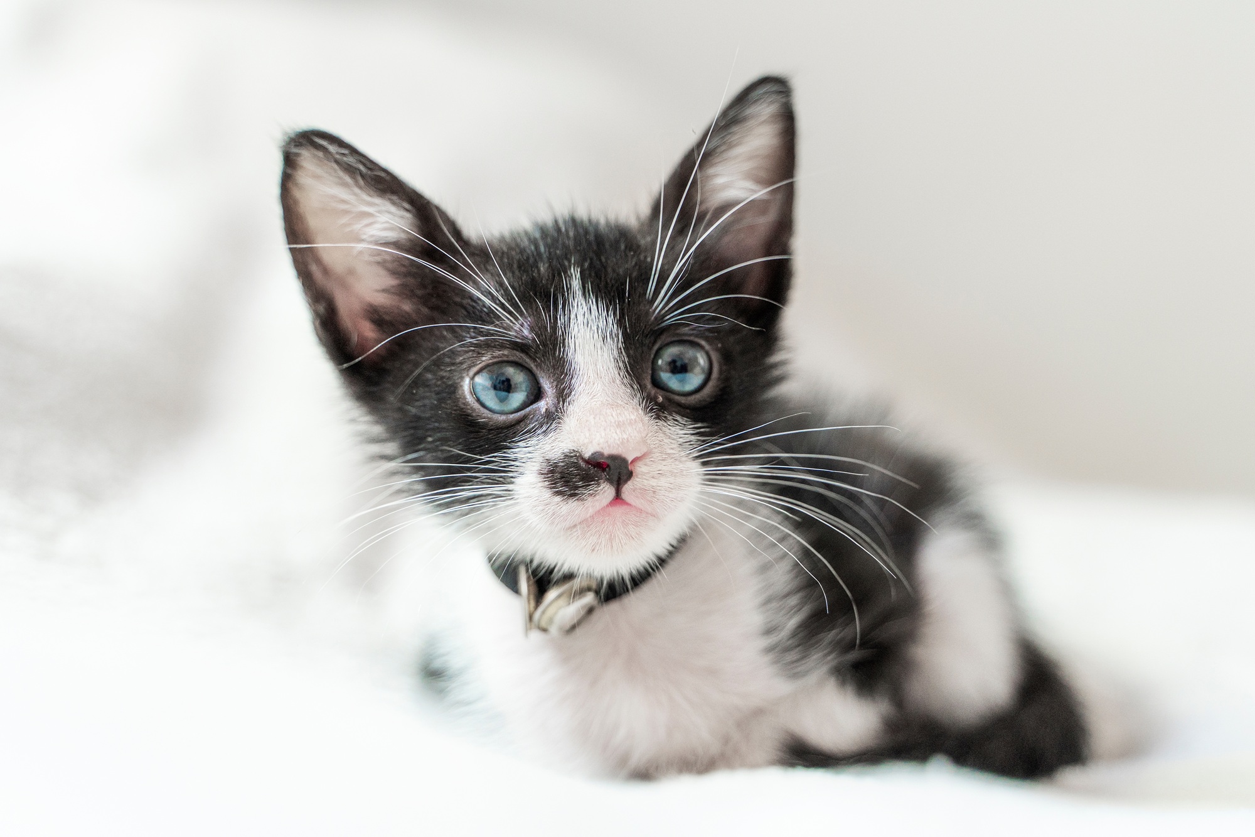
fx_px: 2248
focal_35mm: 64
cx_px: 628
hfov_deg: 31.2
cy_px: 418
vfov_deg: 21.1
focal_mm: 43
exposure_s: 1/50
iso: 400
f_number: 2.8
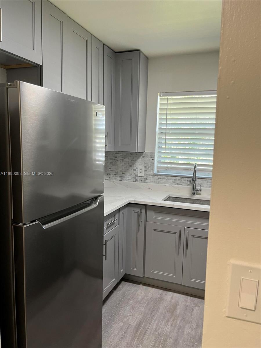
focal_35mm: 26
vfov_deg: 67.3
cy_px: 174
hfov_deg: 53.1
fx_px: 261
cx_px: 130
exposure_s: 1/60
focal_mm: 5.1
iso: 100
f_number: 1.6
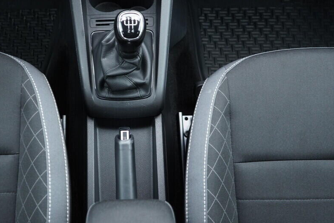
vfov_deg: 28.6
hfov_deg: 41.5
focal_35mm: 47
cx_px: 119
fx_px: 436
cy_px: 93
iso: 500
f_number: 2.8
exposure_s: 1/40
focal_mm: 24
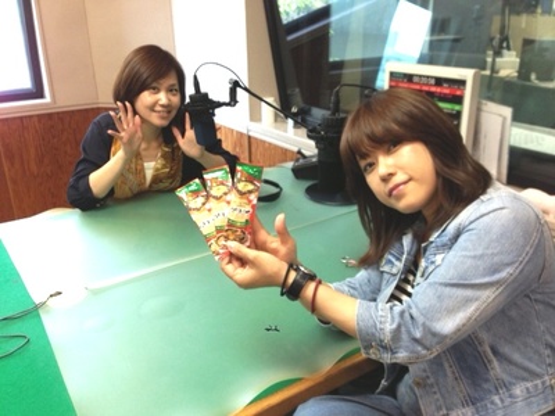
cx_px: 278
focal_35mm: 33
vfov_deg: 42.9
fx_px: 529
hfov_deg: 55.4
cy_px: 208
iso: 125
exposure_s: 1/20
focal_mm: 4.13
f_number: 2.4
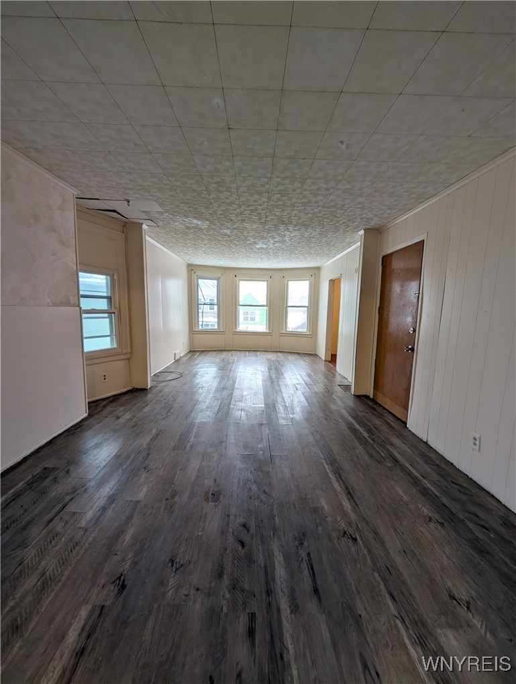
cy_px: 342
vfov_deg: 110.4
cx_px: 258
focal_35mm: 12
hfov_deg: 94.7
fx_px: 238
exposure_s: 1/30
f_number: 1.7
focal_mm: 2.02
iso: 65
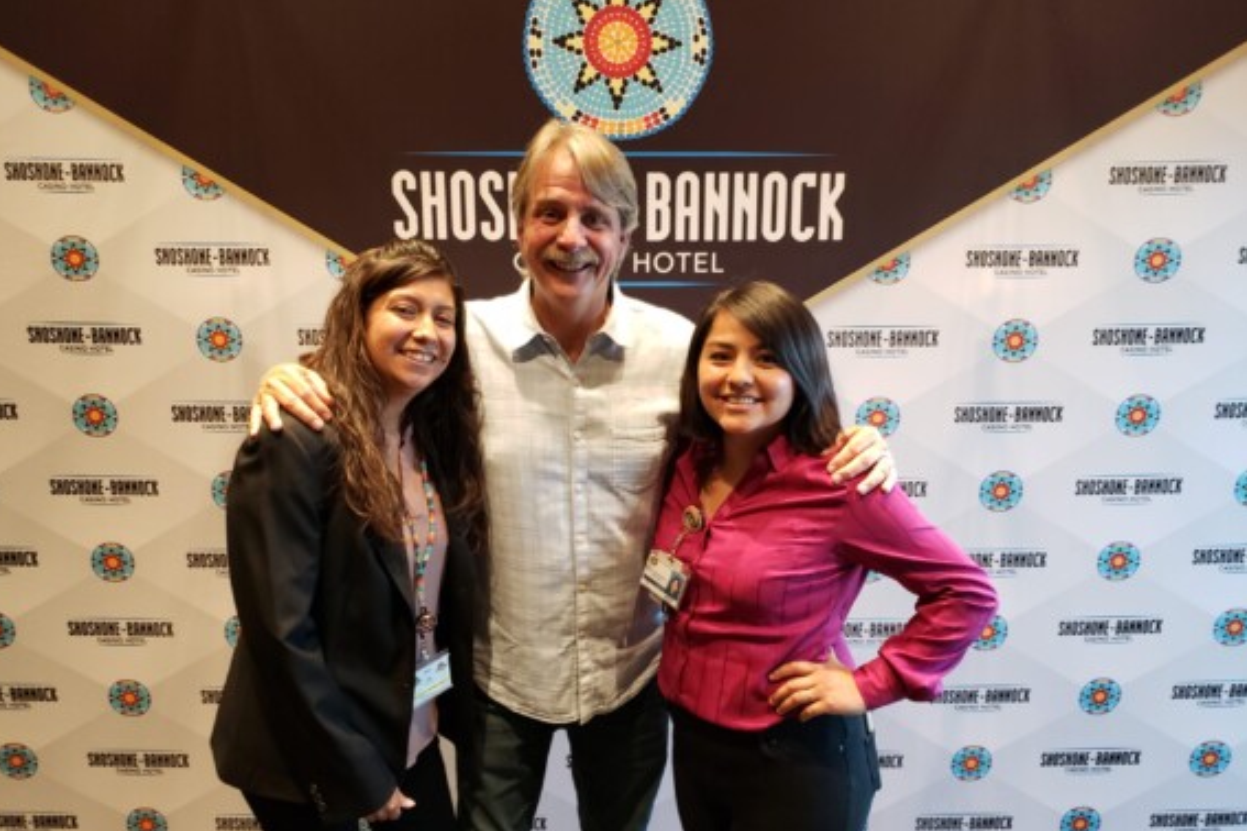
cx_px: 604
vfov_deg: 46.3
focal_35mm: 28
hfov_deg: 65.5
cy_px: 477
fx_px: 970
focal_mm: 4.3
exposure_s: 1/33
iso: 250
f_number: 1.5
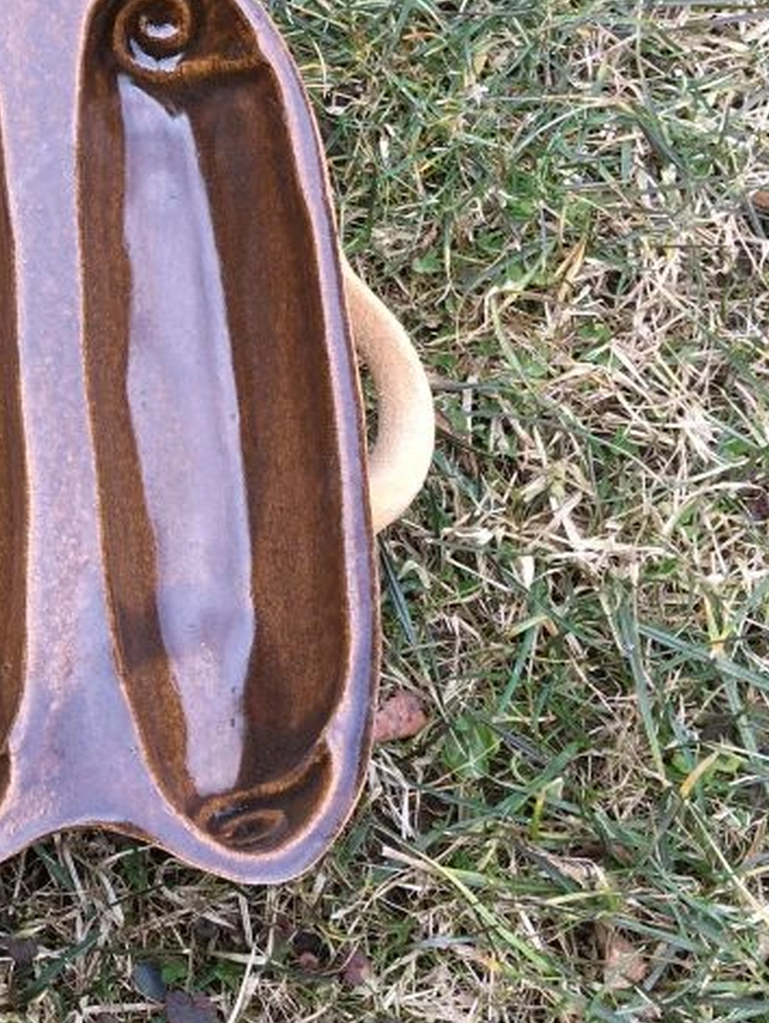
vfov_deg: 30.5
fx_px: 1864
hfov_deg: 21.5
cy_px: 365
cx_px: -182
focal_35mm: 63
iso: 25
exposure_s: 1/114
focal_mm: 4.15
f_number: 2.2
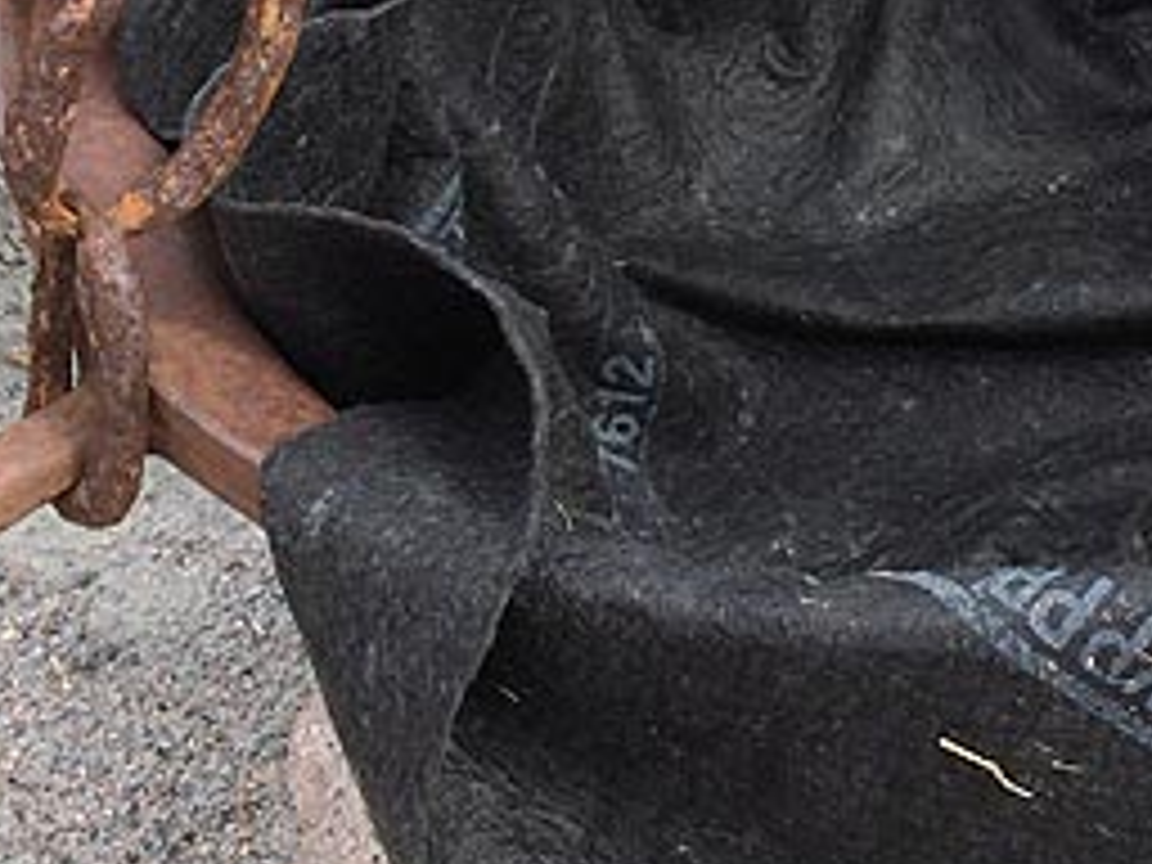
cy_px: 63
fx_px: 2496
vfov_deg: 19.2
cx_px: 1161
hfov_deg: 24.7
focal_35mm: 75
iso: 32
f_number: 2.2
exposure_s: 1/760
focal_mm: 4.12
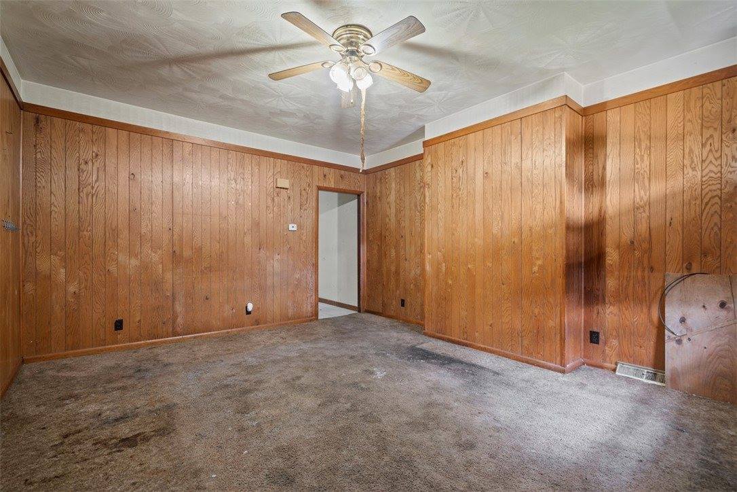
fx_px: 328
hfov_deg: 96.7
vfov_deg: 73.7
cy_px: 246
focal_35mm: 16
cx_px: 368
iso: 400
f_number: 8
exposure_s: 1.6
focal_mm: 16
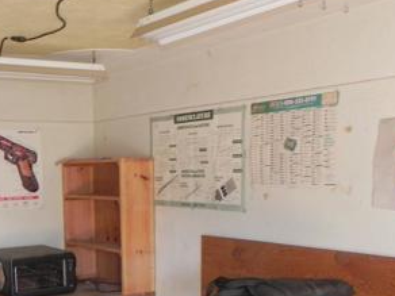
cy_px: 265
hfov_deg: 33.5
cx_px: 133
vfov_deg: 24.9
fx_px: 650
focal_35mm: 57
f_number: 2.8
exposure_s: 1/30
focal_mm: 4.6
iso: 200
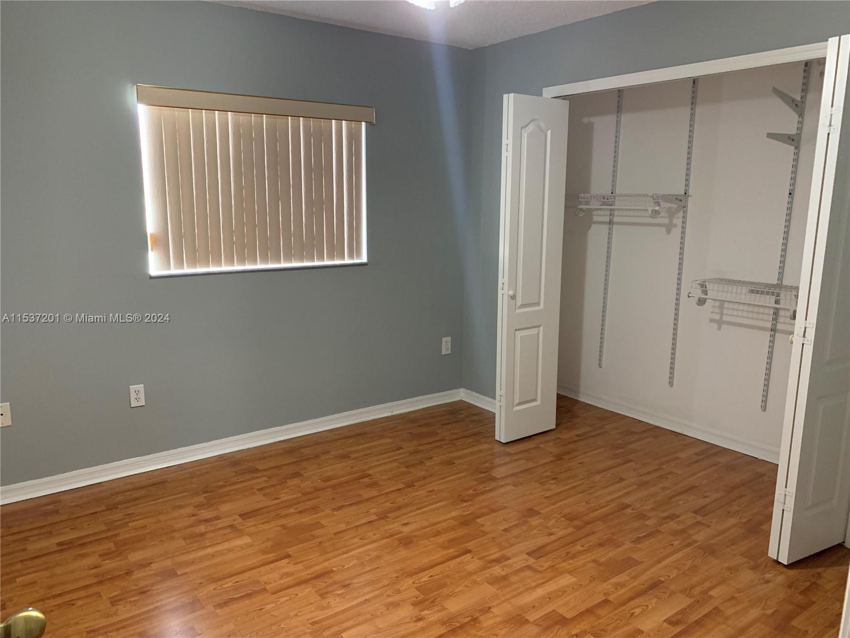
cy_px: 319
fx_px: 638
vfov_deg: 53.1
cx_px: 425
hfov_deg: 67.3
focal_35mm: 26
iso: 400
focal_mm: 4.25
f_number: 1.8
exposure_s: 1/40
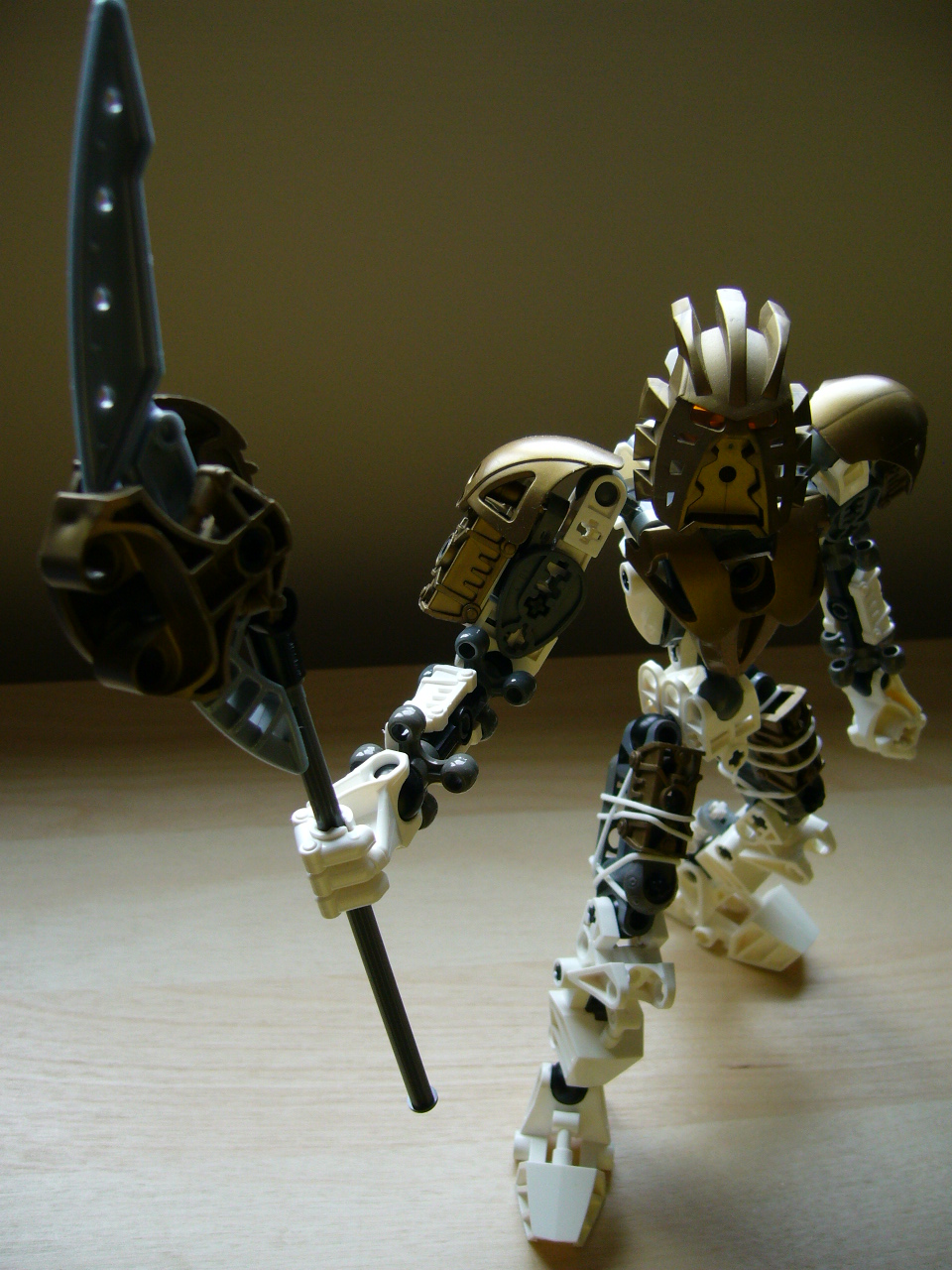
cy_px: 635
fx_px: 1283
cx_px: 476
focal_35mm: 35
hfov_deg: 40.7
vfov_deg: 52.6
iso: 100
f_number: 2.8
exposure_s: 1/125
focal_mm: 5.8
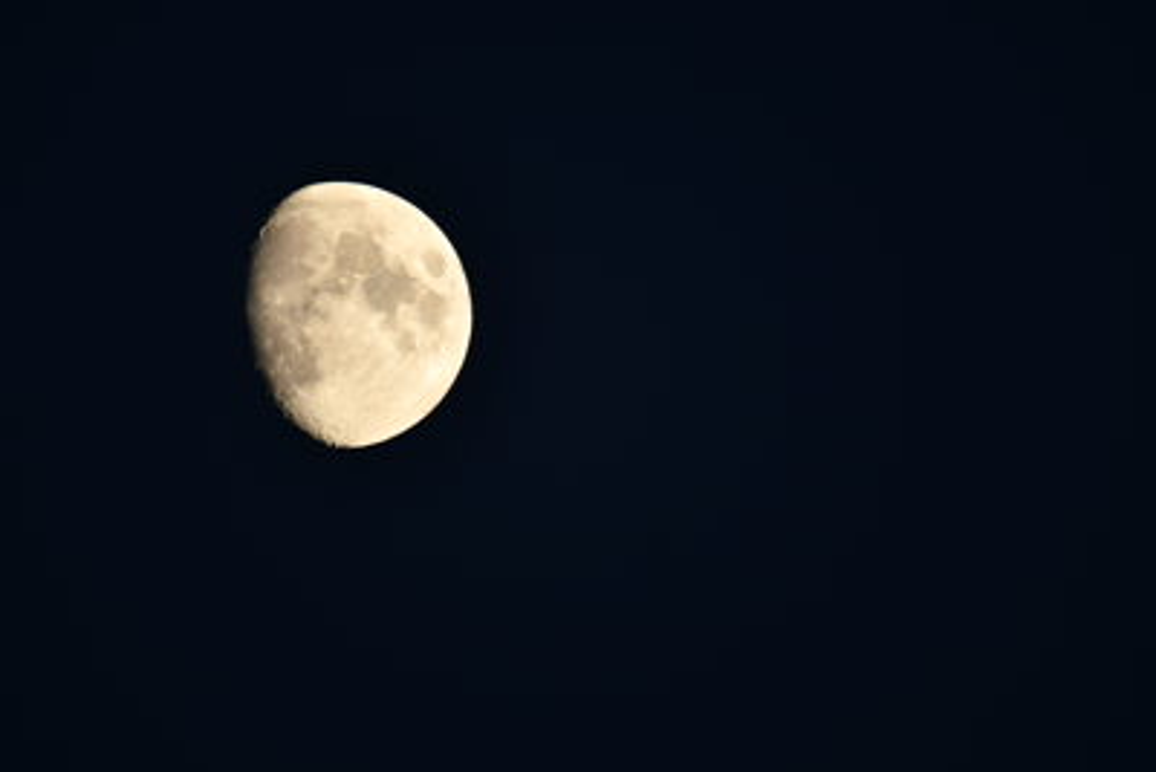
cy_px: 386
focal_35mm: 900
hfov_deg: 2.3
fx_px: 28909
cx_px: 578
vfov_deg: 1.5
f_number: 6.3
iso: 250
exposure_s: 1/160
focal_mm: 600
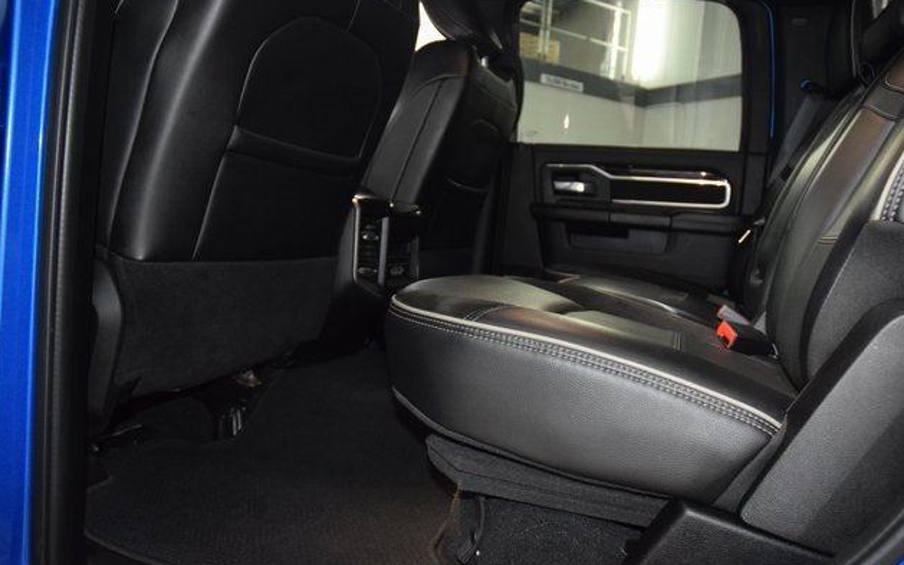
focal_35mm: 28
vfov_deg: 44.5
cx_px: 454
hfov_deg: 66.5
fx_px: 690
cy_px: 293
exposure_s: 1/40
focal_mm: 18
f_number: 3.5
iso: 2200
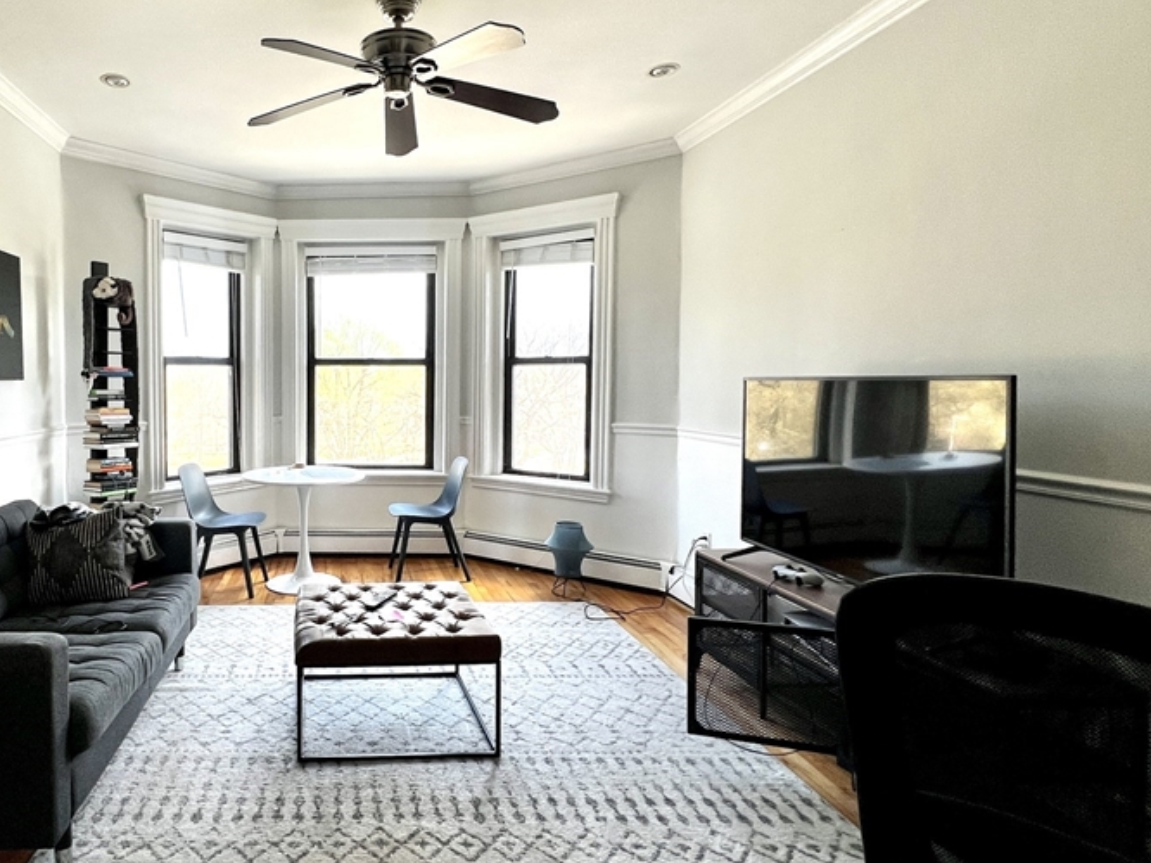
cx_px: 349
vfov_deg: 65.9
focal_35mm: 20
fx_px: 665
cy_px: 415
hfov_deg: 78.0
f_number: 1.8
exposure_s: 1/99
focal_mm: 1.57
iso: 64
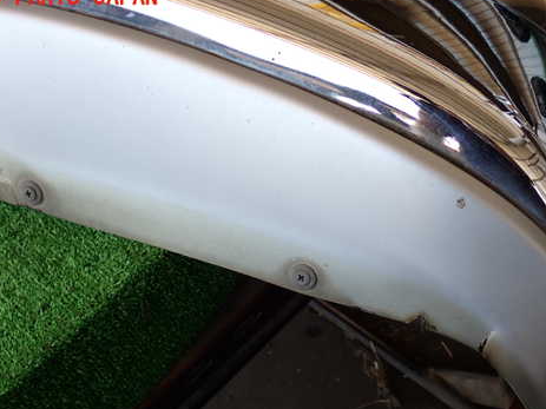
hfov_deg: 33.8
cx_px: 297
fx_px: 899
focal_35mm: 57
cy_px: 248
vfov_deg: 25.6
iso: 125
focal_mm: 7.84
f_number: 2.9
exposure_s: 1/80
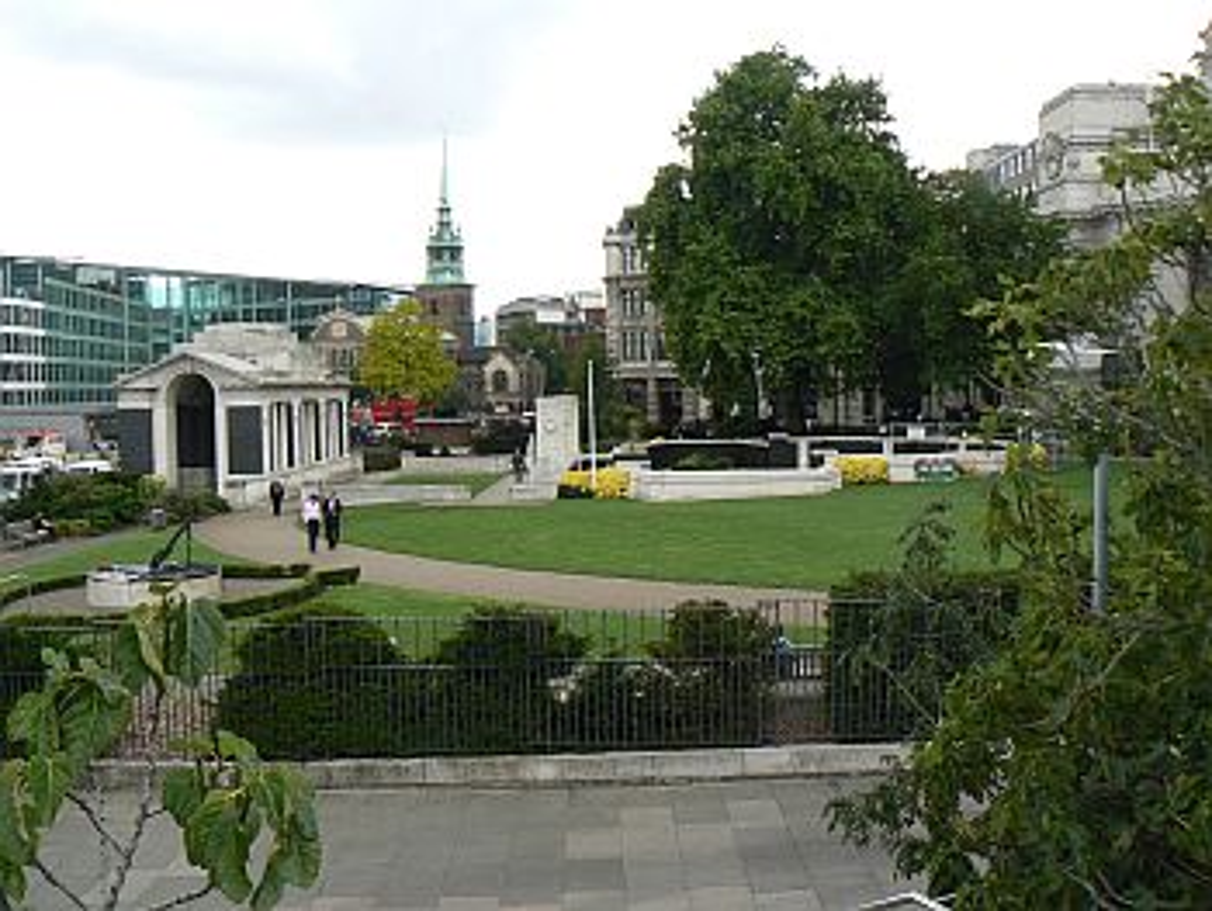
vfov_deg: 39.7
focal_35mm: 36
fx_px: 1261
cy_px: 456
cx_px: 606
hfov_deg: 51.3
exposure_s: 1/125
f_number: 5.6
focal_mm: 6
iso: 80
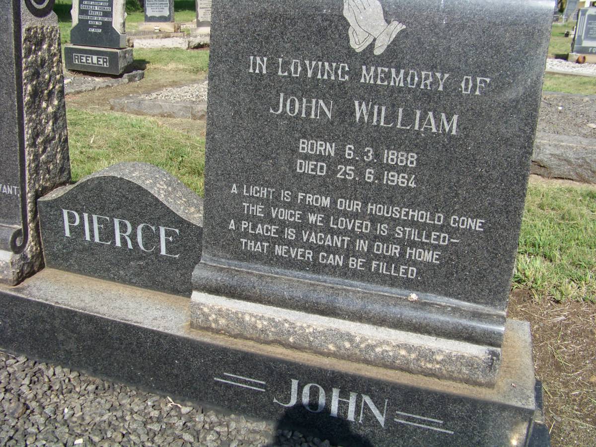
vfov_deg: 39.7
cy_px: 224
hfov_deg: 51.4
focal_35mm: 36
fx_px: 620
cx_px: 298
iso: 64
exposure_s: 1/500
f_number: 4
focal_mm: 5.85
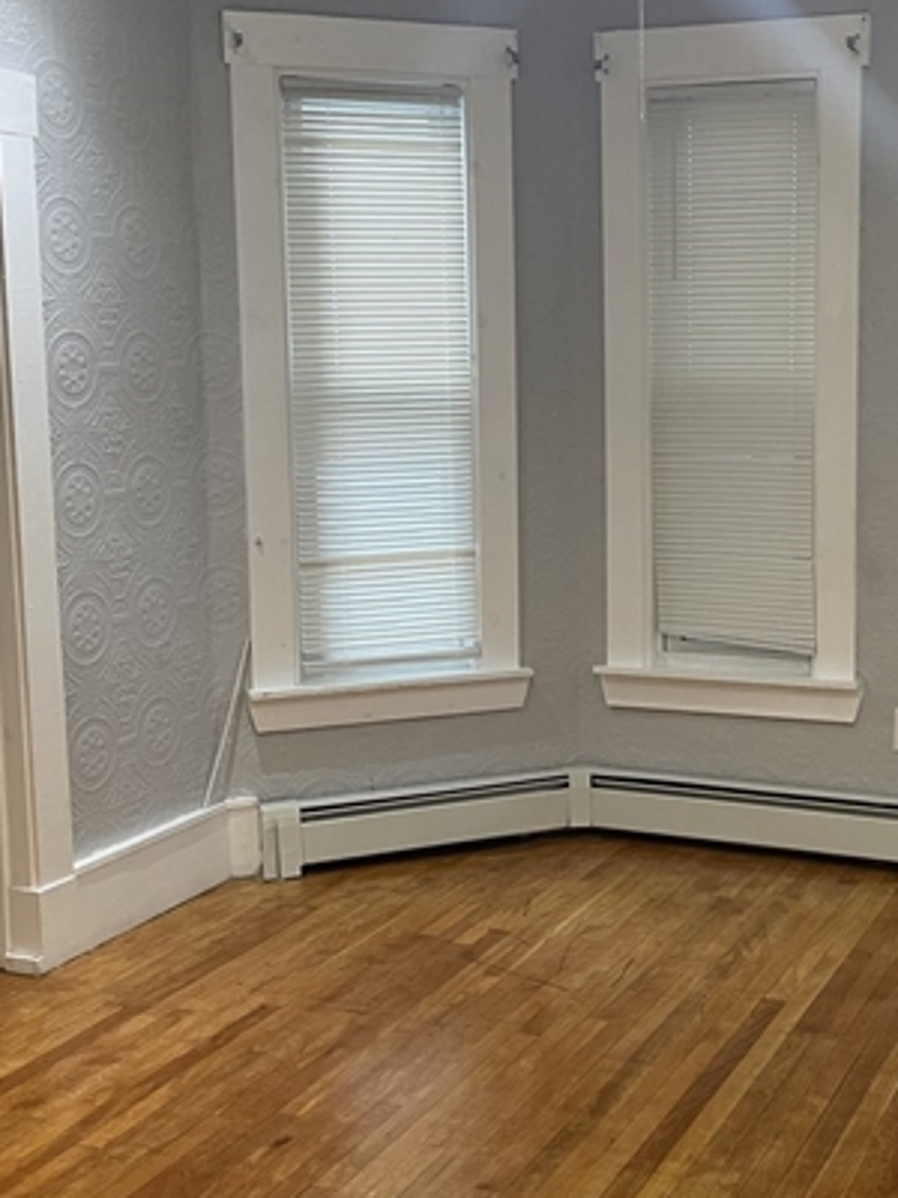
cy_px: 533
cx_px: 697
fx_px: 1660
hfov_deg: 29.7
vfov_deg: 39.6
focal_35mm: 48
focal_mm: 5.1
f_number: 1.6
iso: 125
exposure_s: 1/60
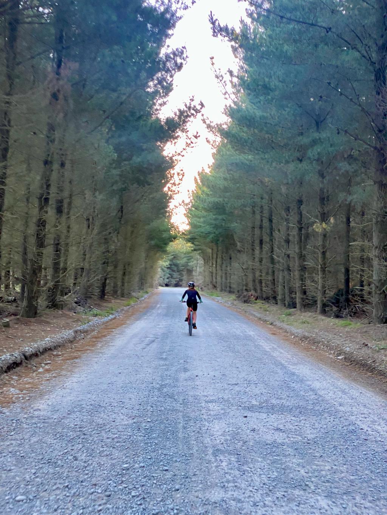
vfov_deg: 36.8
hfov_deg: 28.0
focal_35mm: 52
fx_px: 775
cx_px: 194
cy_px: 258
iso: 80
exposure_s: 1/50
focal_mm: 6
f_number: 2
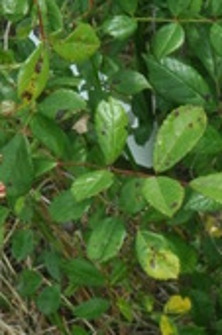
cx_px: 46
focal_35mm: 239
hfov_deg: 5.7
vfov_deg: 8.6
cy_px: 41
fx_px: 2224
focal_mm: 34
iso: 800
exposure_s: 1/500
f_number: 11
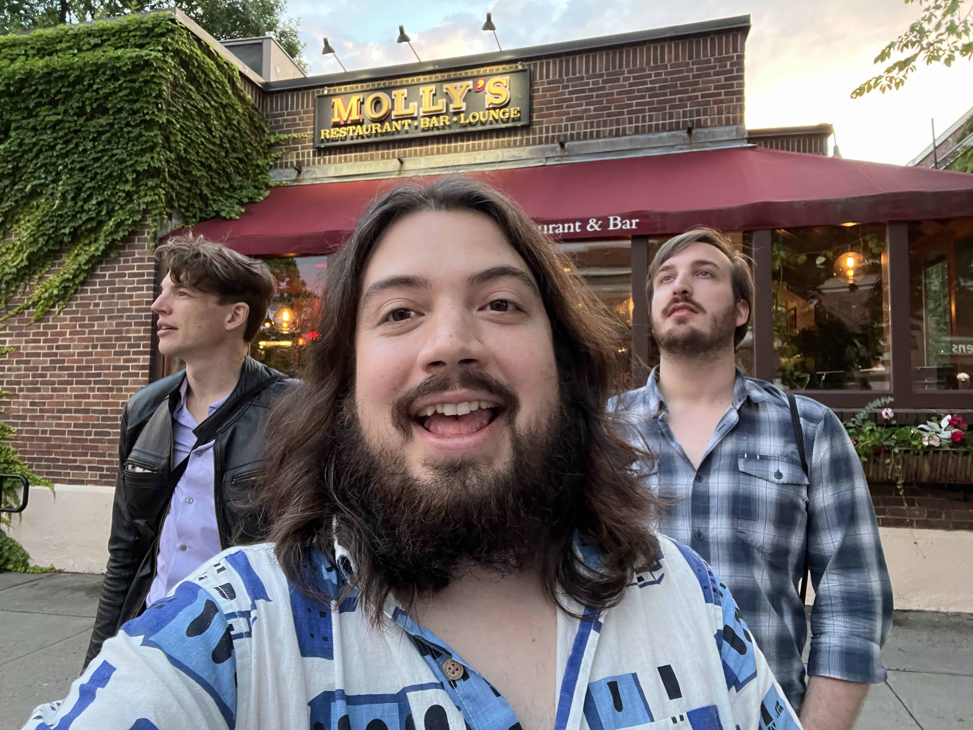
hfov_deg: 73.9
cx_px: 486
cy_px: 365
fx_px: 646
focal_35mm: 23
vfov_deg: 58.9
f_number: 2.2
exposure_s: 1/48
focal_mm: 2.71
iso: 400
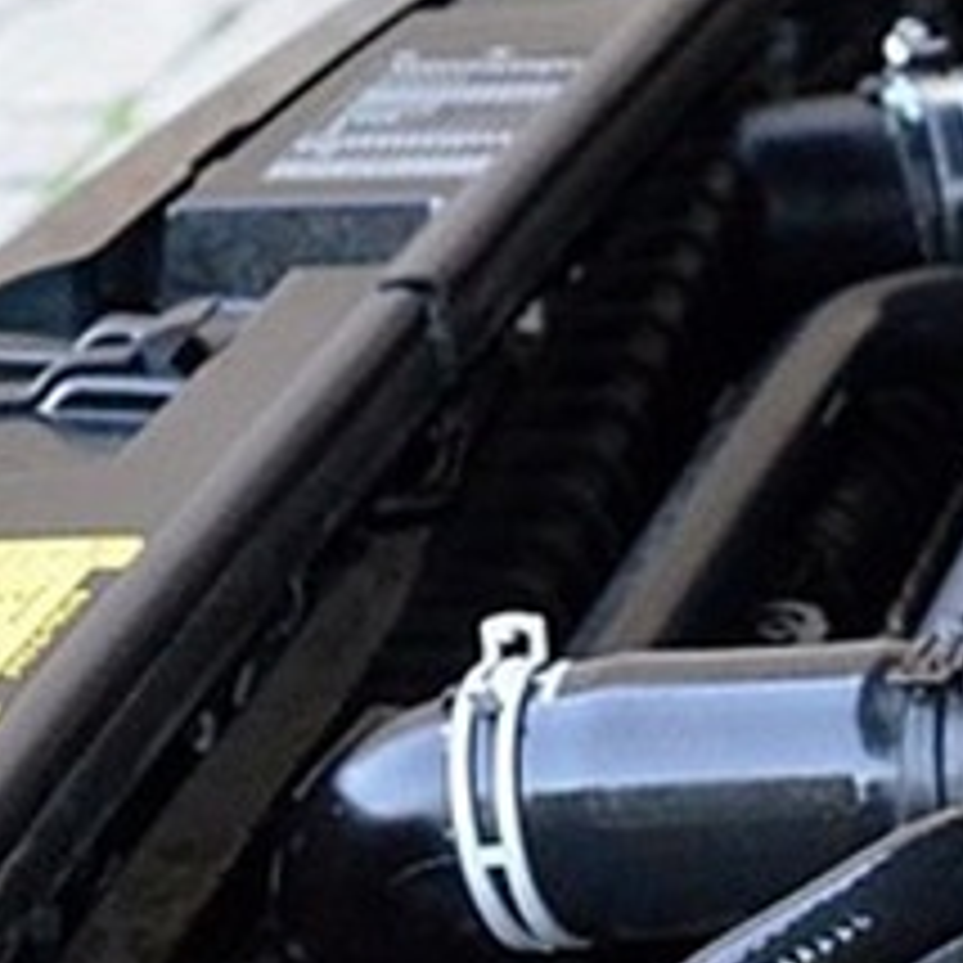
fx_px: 5256
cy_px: 1339
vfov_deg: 10.2
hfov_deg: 9.5
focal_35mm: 167
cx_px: 2124
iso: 3200
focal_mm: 22
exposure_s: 1/60
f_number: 3.8
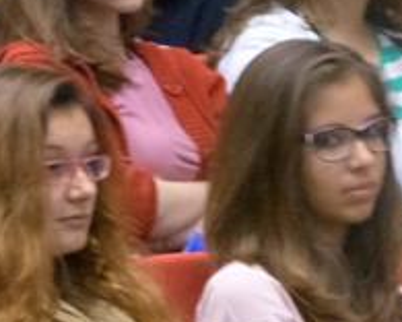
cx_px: 186
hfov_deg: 4.8
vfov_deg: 3.8
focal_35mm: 403
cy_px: 283
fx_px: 4795
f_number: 3.6
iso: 800
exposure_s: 1/10
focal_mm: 22.7
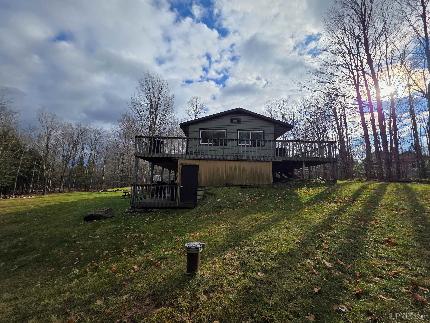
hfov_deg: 106.2
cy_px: 162
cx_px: 215
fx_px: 161
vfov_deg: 89.9
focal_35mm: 13
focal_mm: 2.2
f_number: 1.9
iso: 40
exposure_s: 1/2985
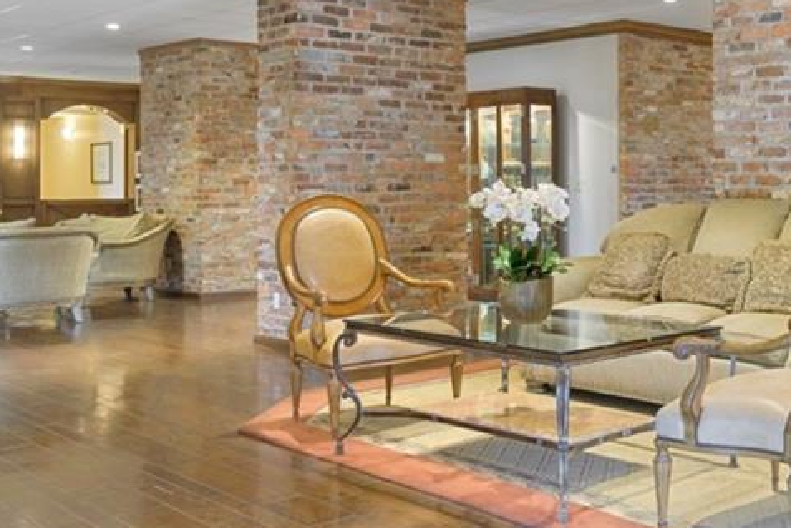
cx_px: 713
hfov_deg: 38.9
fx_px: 1033
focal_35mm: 47
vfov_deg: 28.5
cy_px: 178
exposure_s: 3
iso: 160
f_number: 8
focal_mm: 14
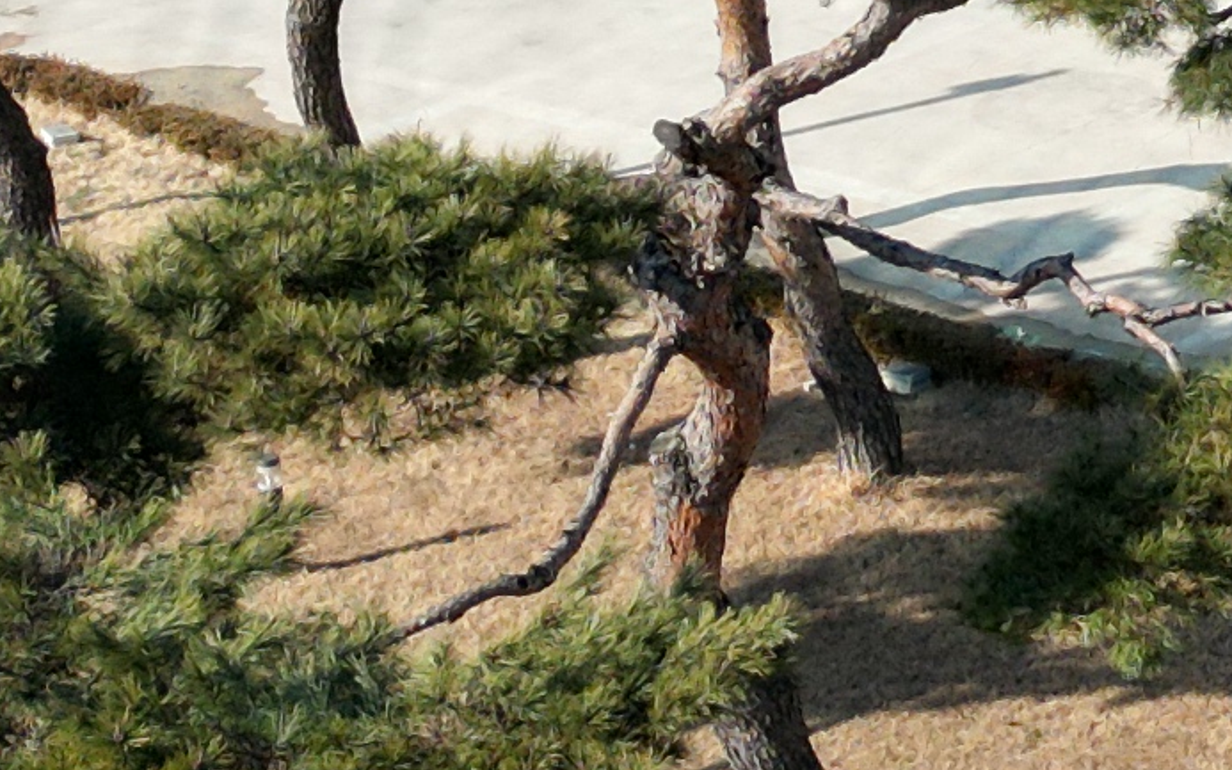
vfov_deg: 8.4
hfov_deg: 13.0
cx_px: 2117
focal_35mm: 148
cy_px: -715
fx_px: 4969
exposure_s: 1/3200
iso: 200
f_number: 1.7
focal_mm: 6.72
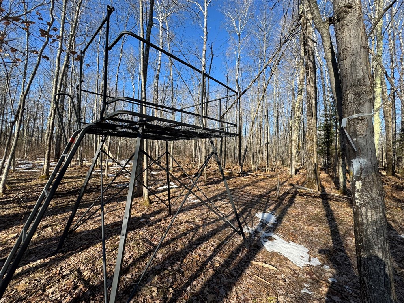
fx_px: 163
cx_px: 202
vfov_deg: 85.7
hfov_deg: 102.1
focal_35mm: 14
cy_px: 152
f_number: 2.2
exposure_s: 1/664
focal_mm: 2.22
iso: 50
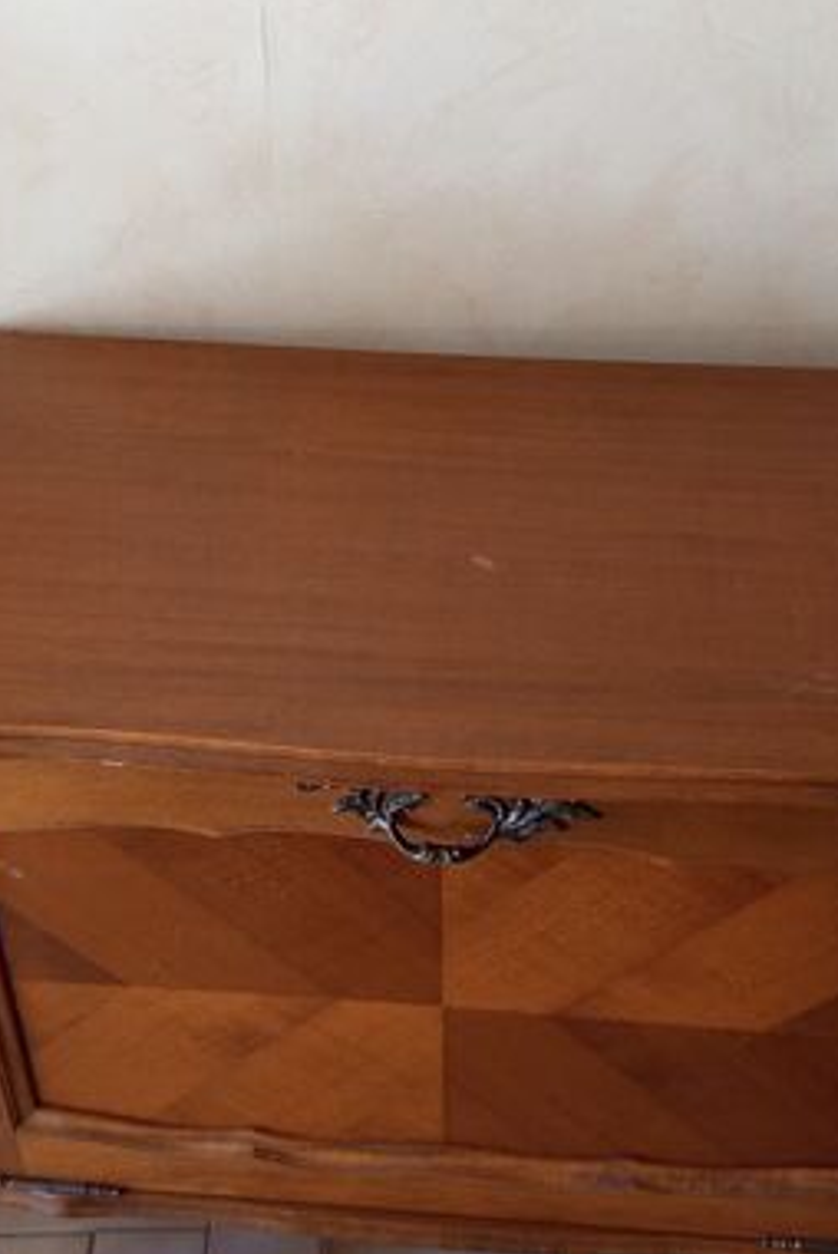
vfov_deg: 46.4
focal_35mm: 42
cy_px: 614
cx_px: 439
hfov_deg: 31.9
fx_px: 1464
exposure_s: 1/50
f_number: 1.7
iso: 286
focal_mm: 5.24
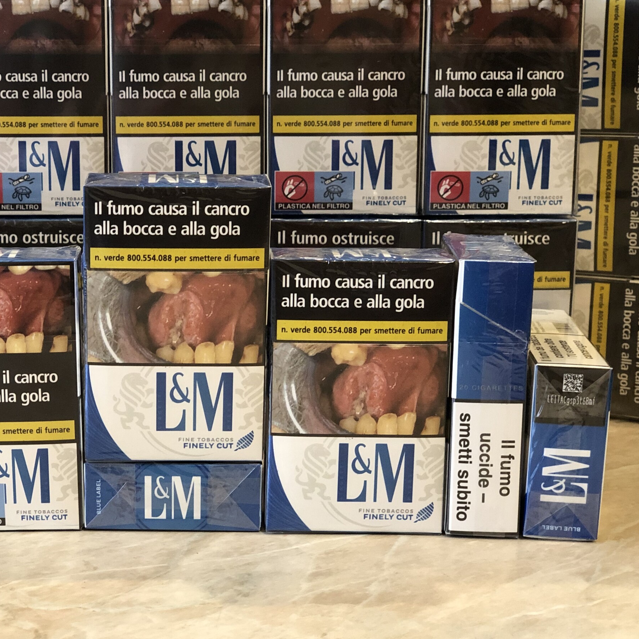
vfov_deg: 26.1
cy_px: 317
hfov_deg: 25.9
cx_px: 191
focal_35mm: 66
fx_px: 1378
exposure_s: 1/24
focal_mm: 6
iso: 160
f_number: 2.4
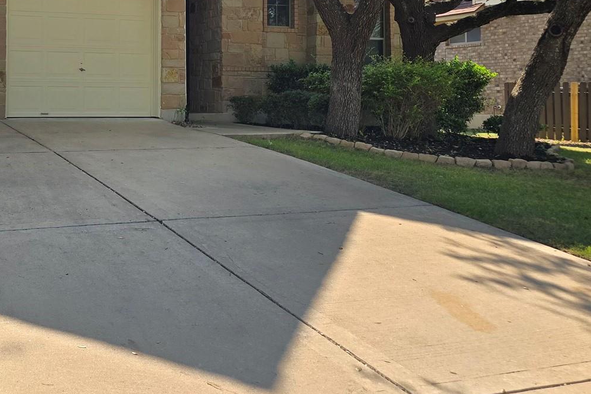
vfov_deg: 26.9
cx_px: 82
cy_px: 67
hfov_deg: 38.1
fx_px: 804
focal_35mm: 49
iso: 12
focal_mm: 6.3
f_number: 1.7
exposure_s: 1/541
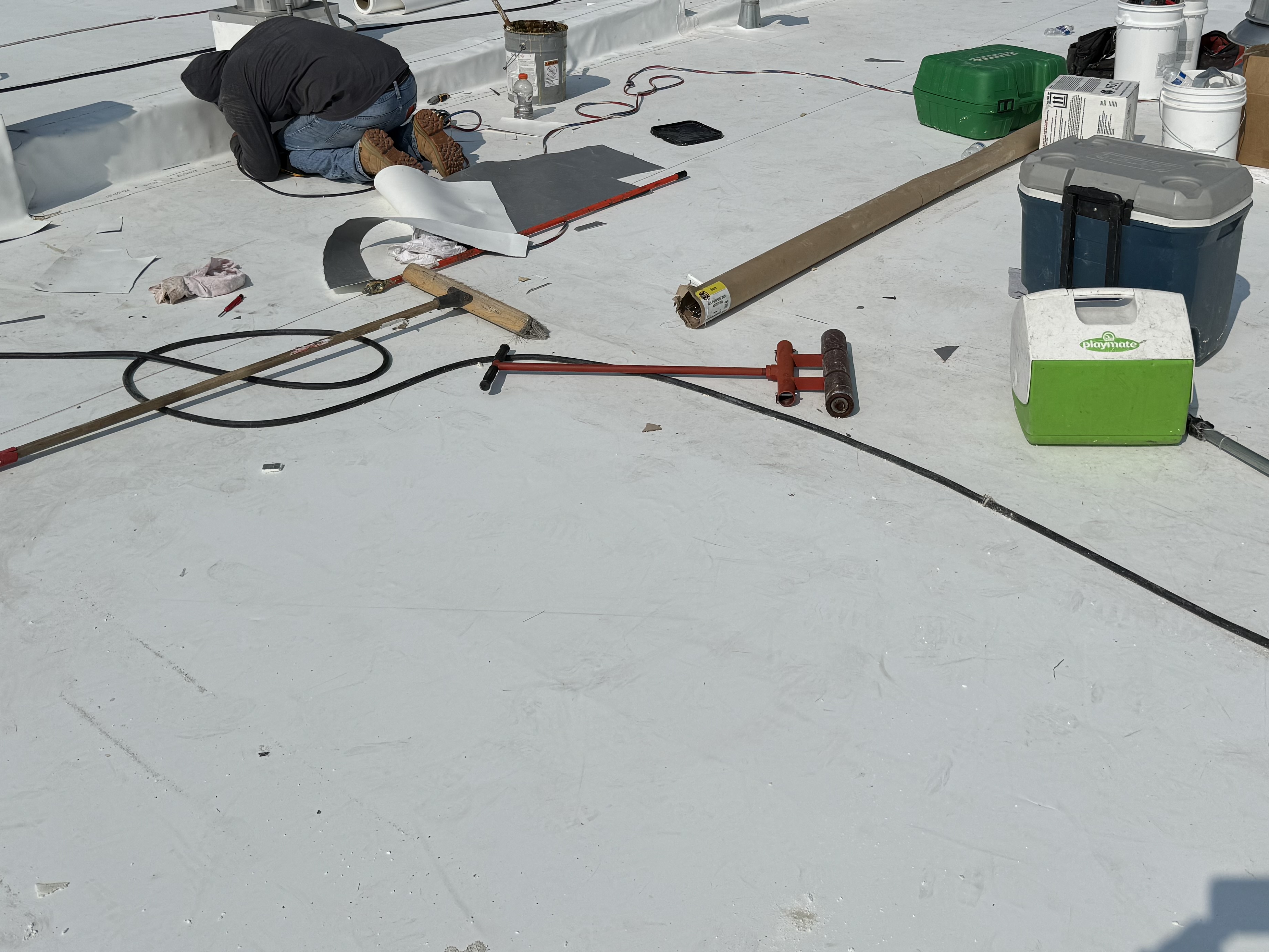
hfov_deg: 50.1
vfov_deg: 37.7
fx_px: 1356
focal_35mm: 37
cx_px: 700
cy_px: 235
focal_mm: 6.76
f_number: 1.78
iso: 80
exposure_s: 1/20000
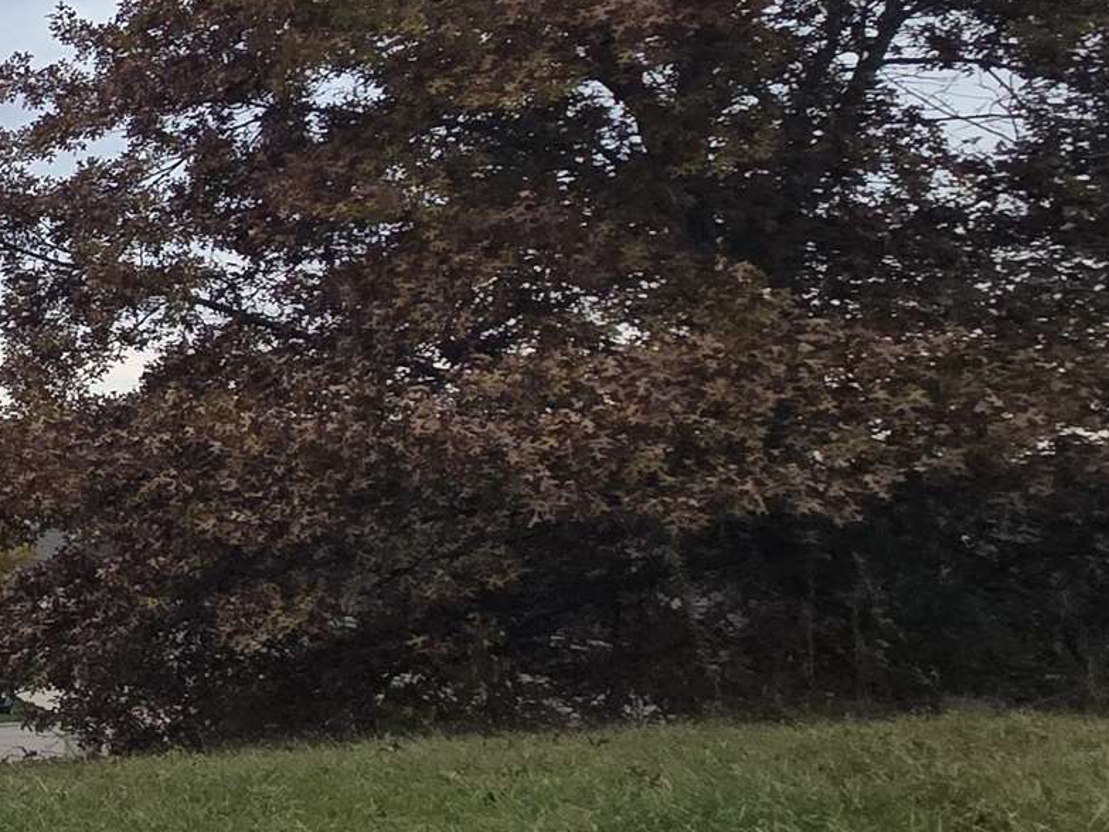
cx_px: -1052
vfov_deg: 28.4
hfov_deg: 20.1
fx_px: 1634
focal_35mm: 51
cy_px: 310
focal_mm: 2.2
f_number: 2.2
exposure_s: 1/606
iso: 50
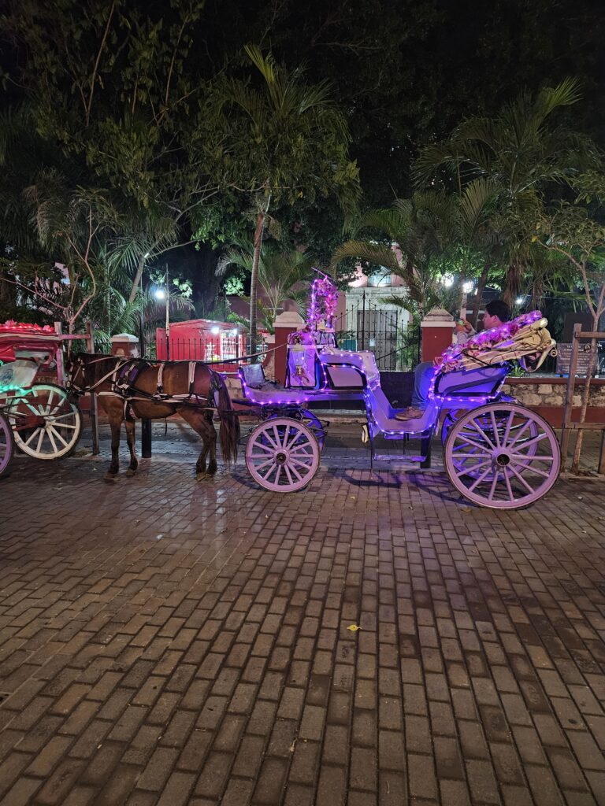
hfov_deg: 58.9
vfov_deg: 73.9
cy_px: 403
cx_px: 302
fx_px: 536
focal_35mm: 23
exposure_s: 1/24
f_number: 1.8
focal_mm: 5.4
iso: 1000
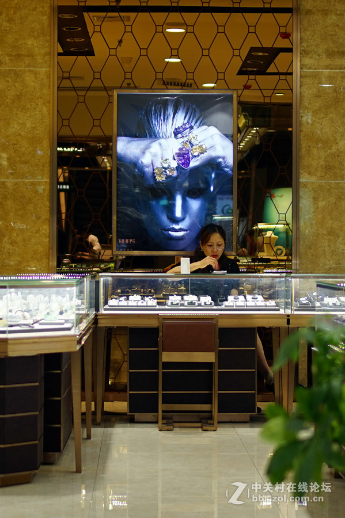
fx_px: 504
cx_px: 172
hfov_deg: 37.8
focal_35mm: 35
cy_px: 259
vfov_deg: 54.5
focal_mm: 35
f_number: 1.4
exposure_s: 1/400
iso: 100
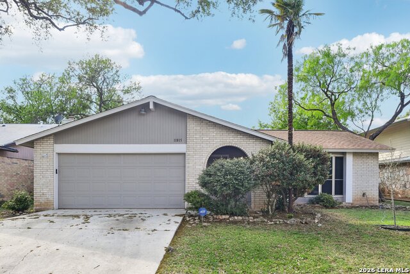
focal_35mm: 24
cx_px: 205
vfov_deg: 53.2
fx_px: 273
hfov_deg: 73.7
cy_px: 137
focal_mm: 24
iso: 400
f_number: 8
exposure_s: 1/160
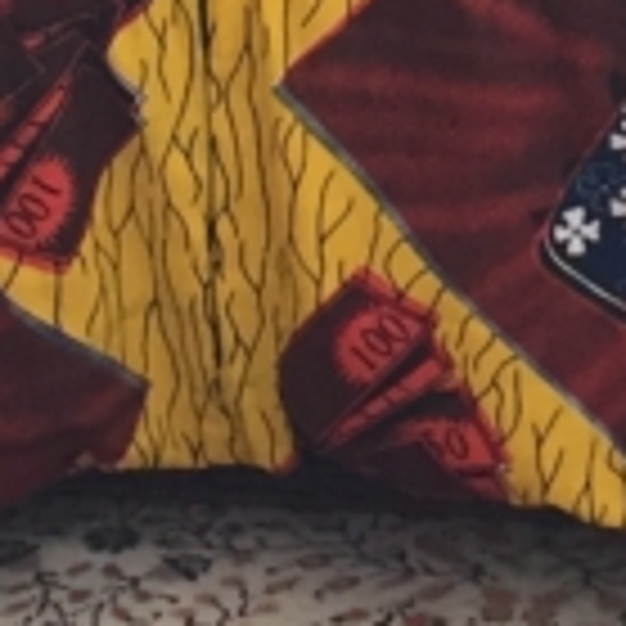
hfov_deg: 8.3
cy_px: -610
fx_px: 4297
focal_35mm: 210
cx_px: 261
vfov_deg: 8.0
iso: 64
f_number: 2.2
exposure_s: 1/33
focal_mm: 4.15
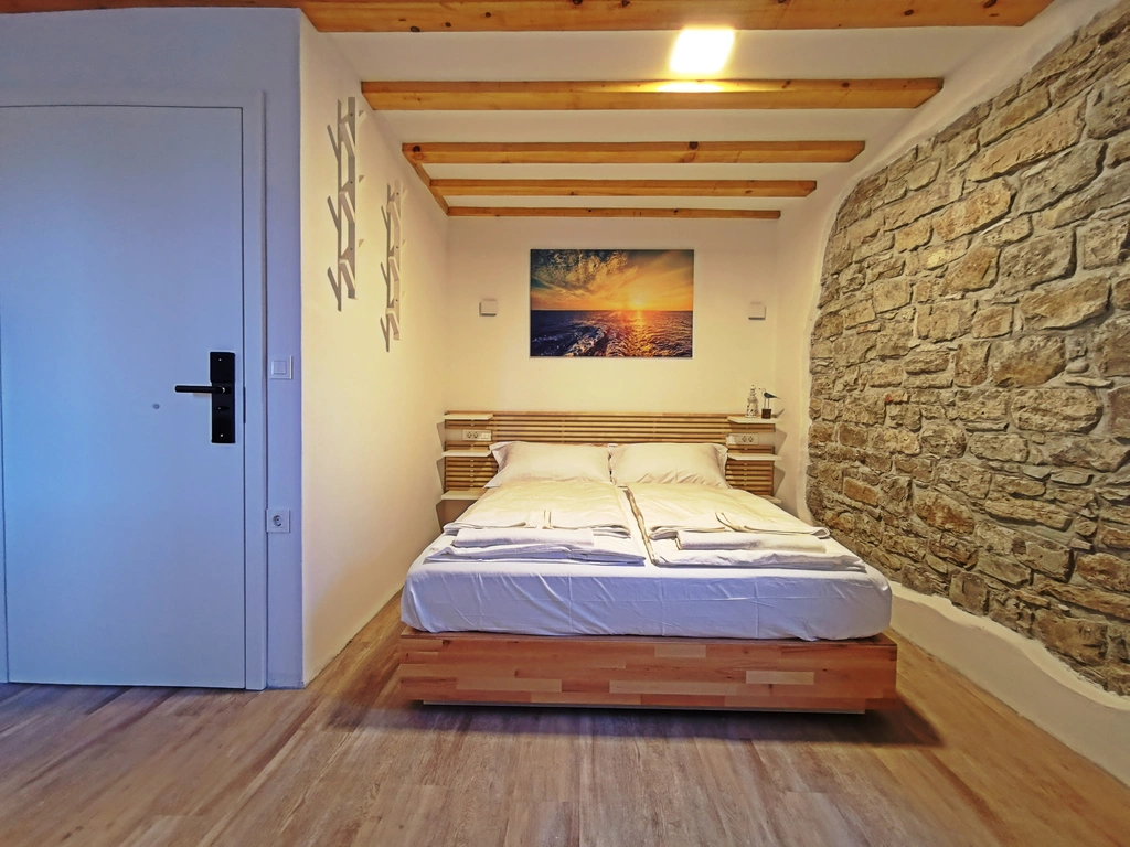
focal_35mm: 16
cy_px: 424
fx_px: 522
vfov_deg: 78.1
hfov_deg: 94.5
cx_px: 565
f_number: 2.2
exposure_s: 1/33.3
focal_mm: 2.35
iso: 640
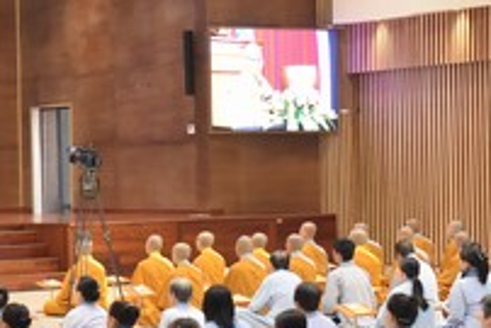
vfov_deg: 11.3
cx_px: 49
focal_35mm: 122
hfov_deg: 16.6
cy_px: 168
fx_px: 1665
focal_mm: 38
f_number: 5
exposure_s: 1/125
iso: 3200
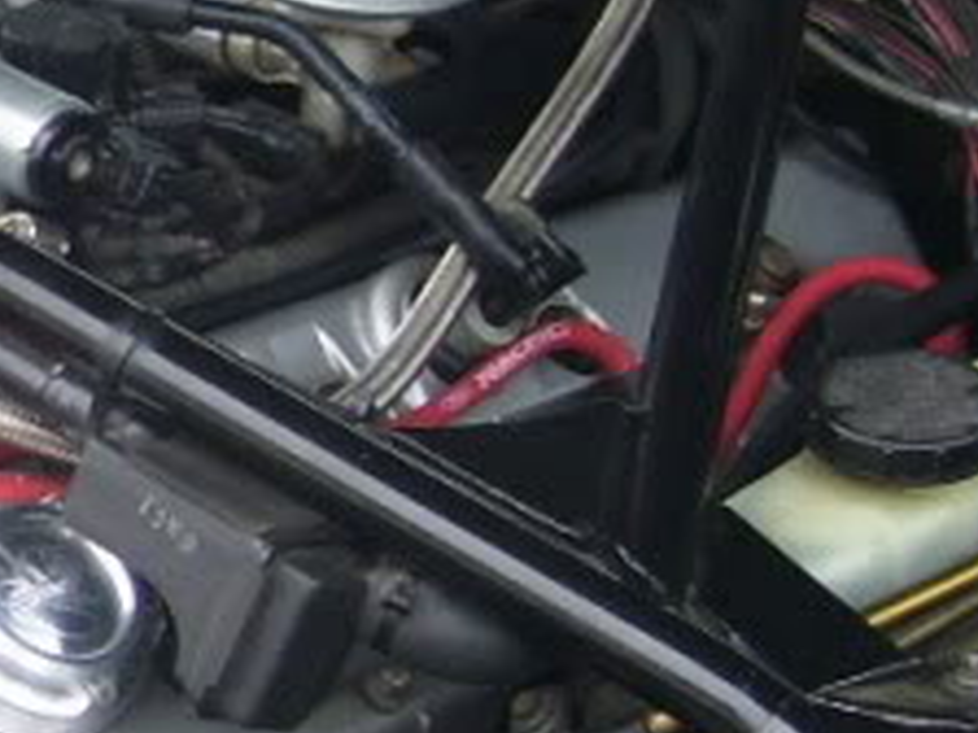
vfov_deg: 8.8
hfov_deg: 11.2
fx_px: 4775
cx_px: -493
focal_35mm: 169
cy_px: 301
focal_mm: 6
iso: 80
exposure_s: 1/250
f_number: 2.7
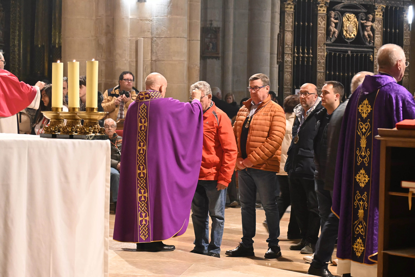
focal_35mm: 102
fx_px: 1176
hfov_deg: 20.0
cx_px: 208
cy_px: 138
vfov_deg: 13.4
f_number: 4.8
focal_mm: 68
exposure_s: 1/50
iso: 3200
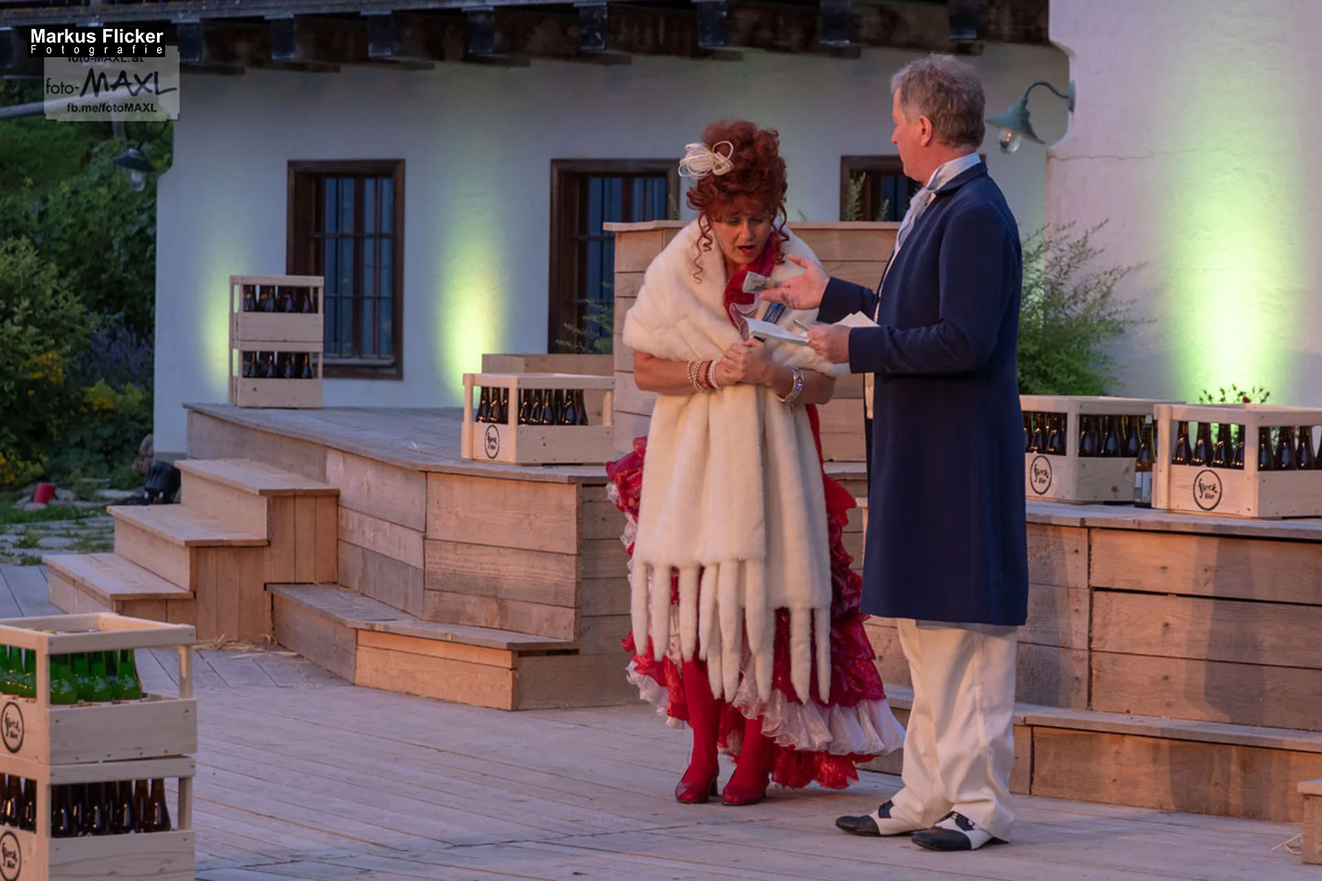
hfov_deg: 17.1
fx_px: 4406
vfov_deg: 11.4
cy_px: 440
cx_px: 661
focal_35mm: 120
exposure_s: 1/250
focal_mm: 80
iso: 450
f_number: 4
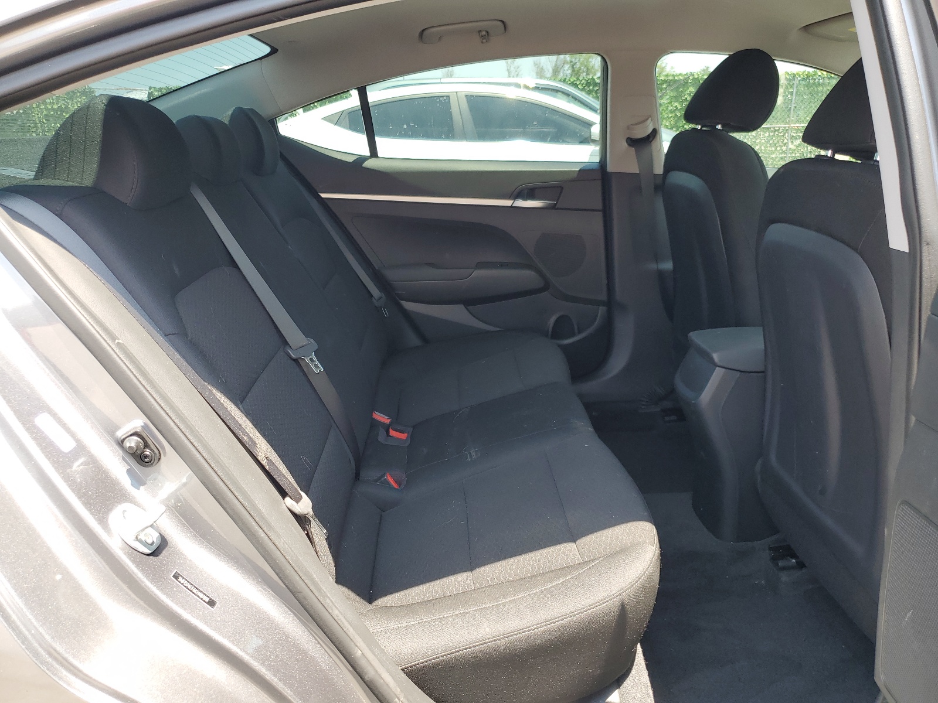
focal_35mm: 26
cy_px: 352
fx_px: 705
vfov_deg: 53.1
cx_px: 469
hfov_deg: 67.3
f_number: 1.5
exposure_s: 1/233
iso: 50
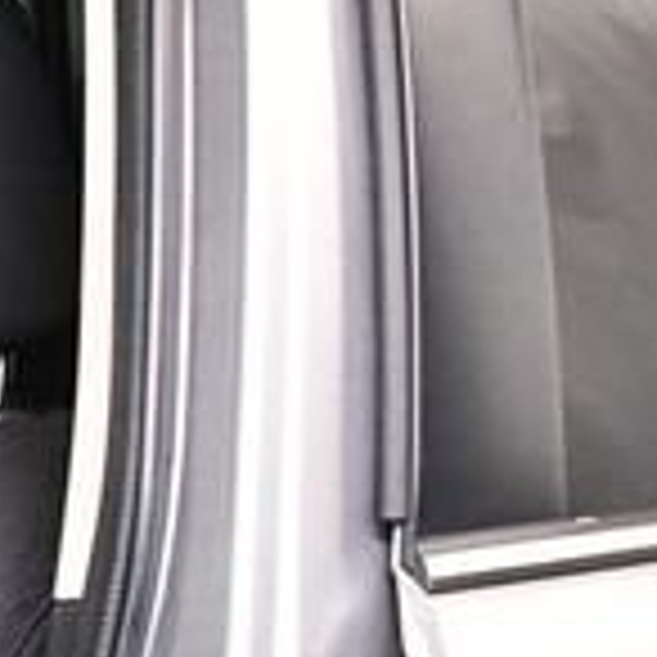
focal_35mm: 134
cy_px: 868
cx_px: -684
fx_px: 2877
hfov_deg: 11.6
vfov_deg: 12.6
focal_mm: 18
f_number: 3.5
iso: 2800
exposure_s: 1/125
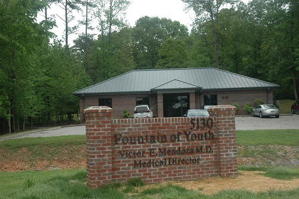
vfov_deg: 28.9
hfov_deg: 42.3
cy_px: 100
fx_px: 386
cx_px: 150
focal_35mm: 46
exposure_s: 1/200
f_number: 7.1
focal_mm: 31
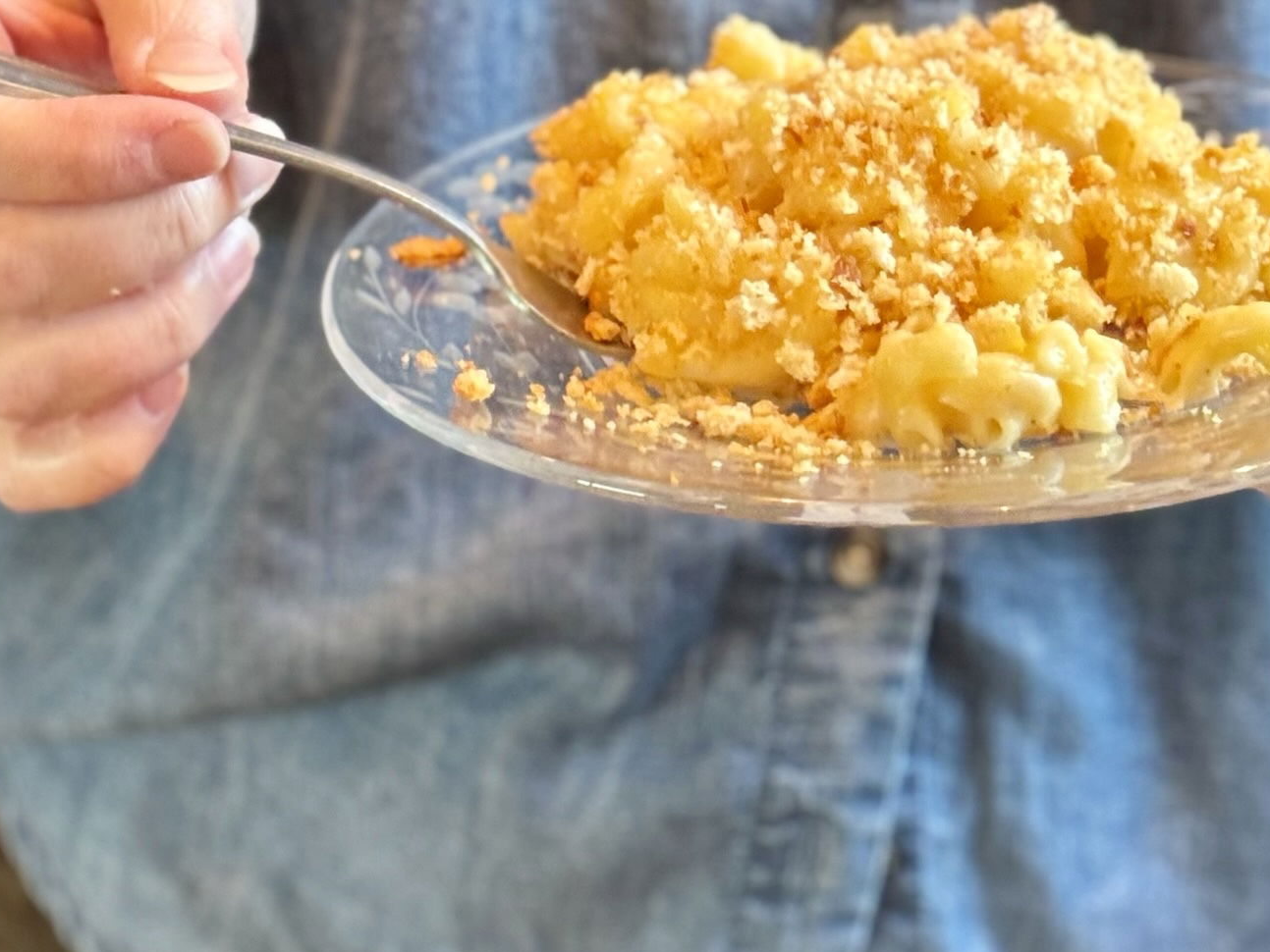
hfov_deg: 25.6
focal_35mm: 76
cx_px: 761
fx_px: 2789
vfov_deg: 19.3
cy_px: 330
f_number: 1.78
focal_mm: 6.76
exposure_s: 1/40
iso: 250
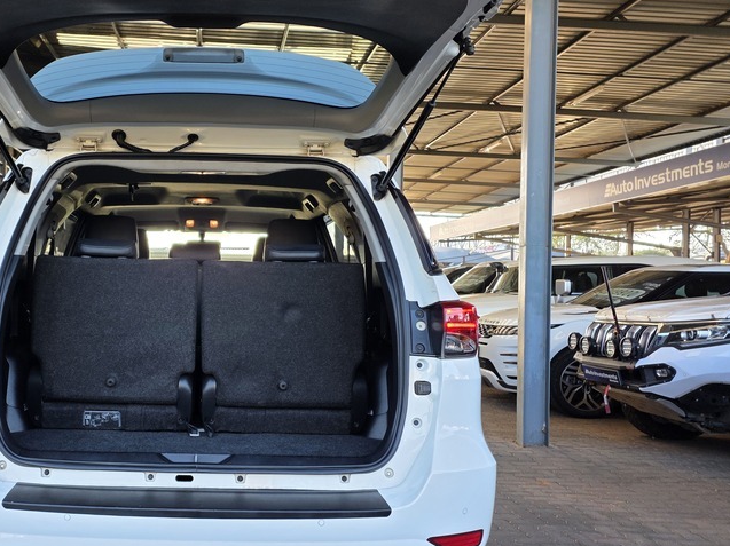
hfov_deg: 48.5
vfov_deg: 38.6
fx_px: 780
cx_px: 195
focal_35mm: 37
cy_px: 293
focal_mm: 6.25
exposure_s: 1/180
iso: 40
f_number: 1.7
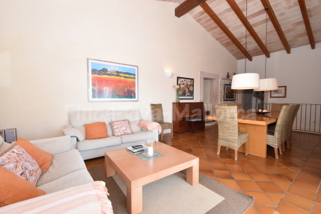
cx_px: 160
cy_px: 107
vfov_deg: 77.3
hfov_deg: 100.4
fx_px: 134
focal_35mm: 15
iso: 900
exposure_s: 1/60
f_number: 8
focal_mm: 10
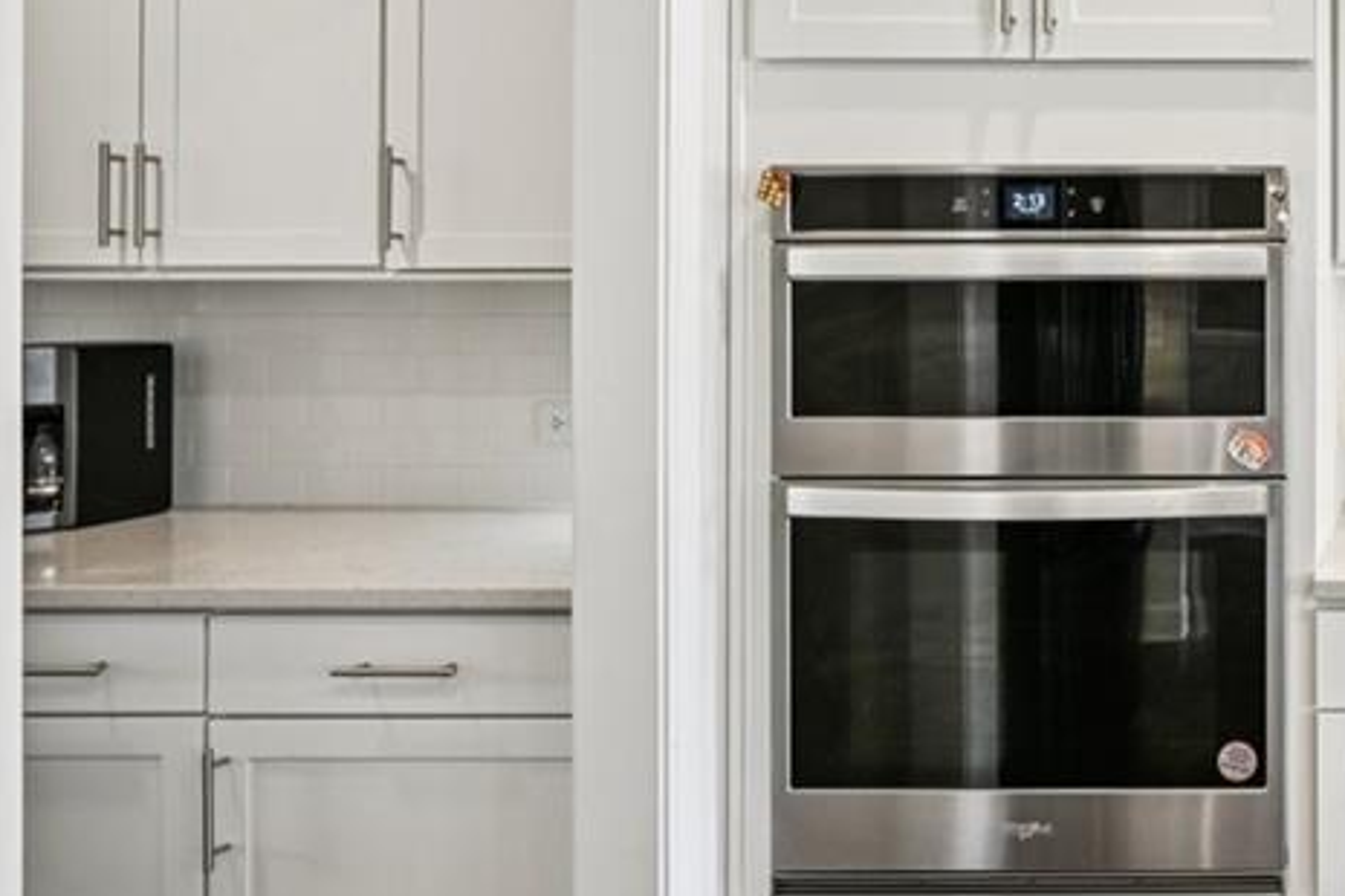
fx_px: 1233
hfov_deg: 44.7
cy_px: 276
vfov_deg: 39.3
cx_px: 1452
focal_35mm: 33
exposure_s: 1/15
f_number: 8
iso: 200
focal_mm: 15
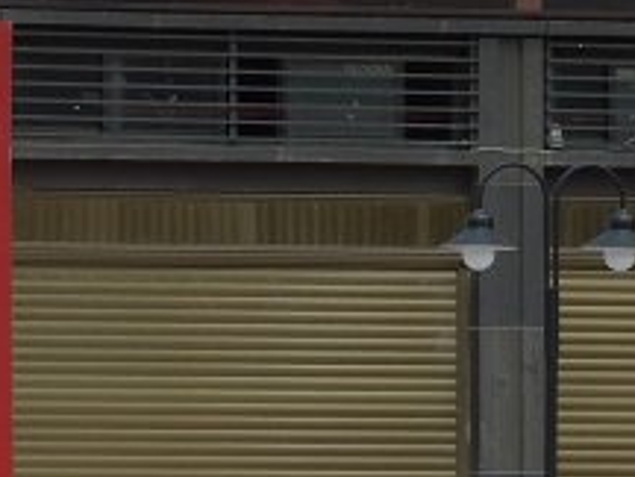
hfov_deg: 5.3
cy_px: 636
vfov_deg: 4.0
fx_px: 6824
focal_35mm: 372
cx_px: -168
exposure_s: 1/400
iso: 100
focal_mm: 24.2
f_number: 4.9
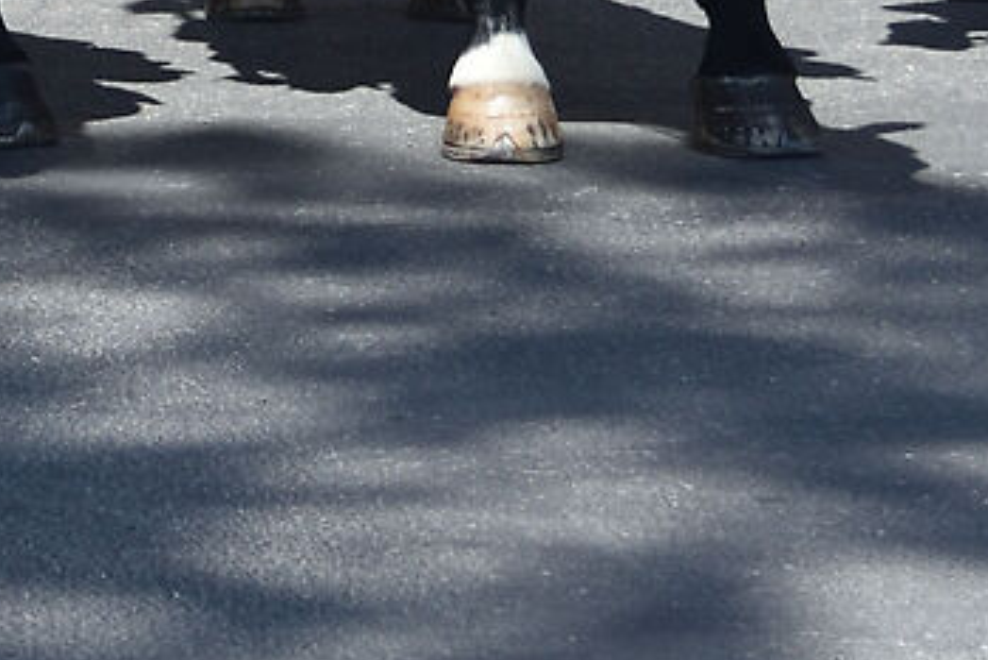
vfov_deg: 4.8
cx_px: -589
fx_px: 7550
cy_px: -1119
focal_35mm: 275
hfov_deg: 7.3
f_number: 4
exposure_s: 1/1000
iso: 200
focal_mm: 40
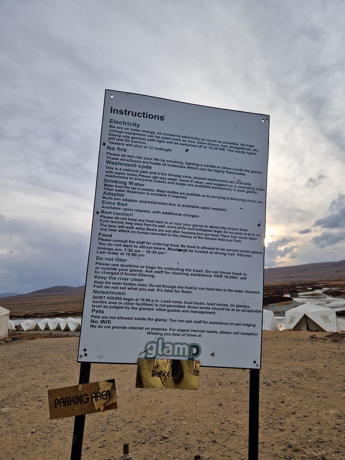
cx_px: 172
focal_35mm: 23
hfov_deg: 58.9
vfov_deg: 73.9
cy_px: 230
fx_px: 306
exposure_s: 1/594
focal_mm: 5.4
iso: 50
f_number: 1.8
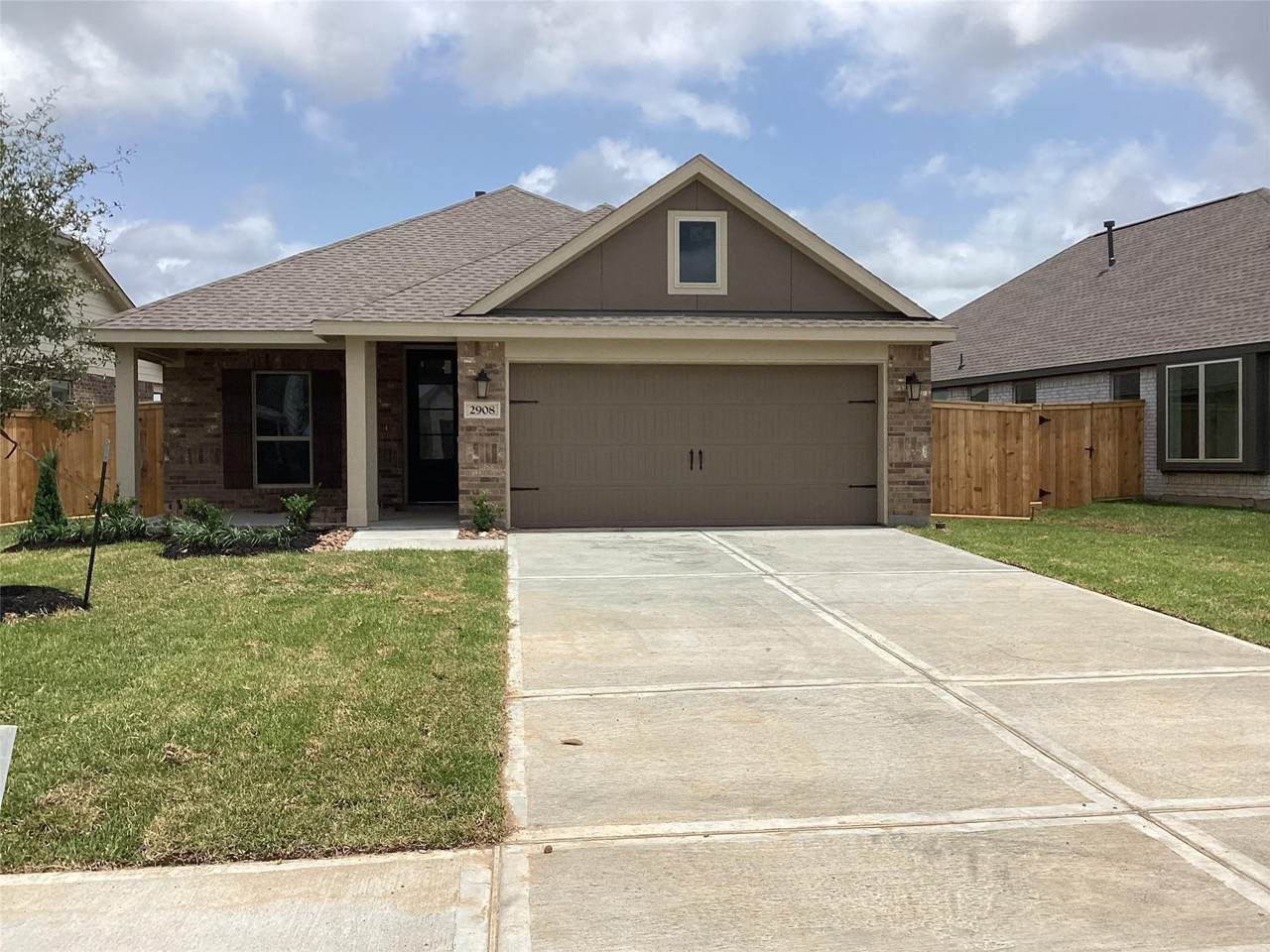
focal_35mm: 31
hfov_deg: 58.4
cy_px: 476
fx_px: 1137
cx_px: 635
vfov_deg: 45.4
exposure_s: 1/2717
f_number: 2.4
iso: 25
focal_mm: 3.3
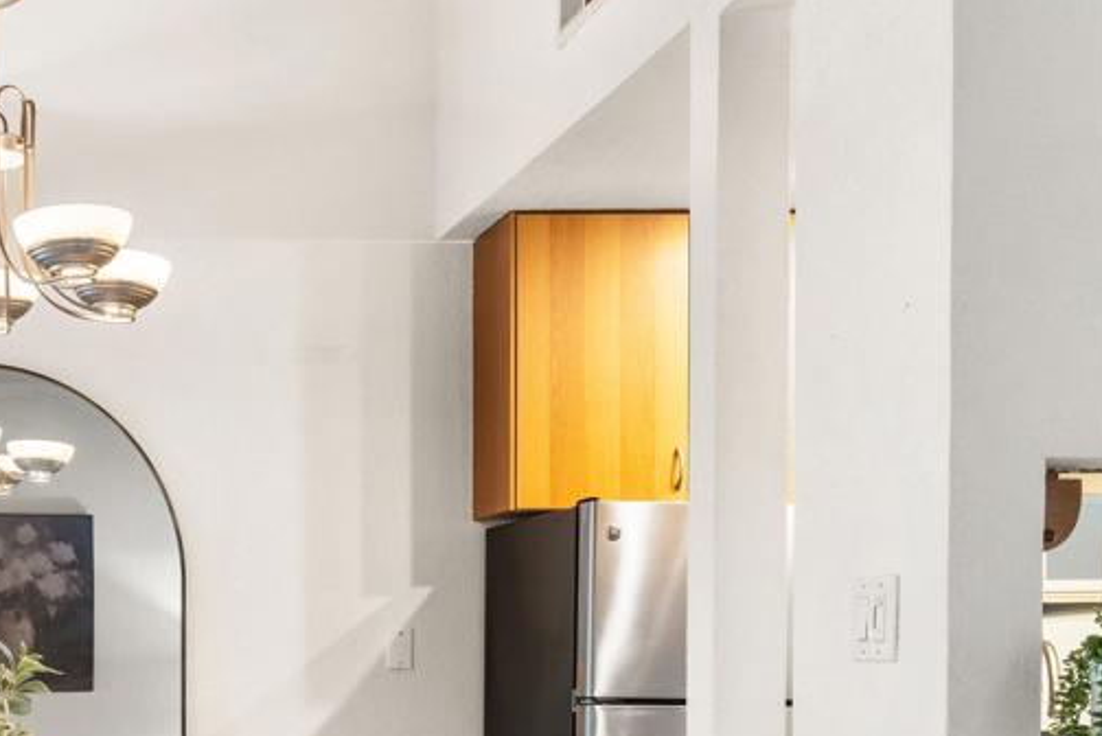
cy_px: 728
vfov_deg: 22.2
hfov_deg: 31.3
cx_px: -11
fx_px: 1807
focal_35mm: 59
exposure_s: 2.5
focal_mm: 29
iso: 200
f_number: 6.3
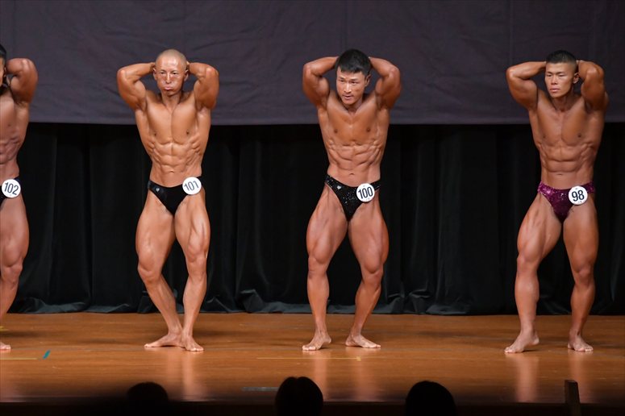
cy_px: 208
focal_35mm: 255
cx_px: 312
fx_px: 4425
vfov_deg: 5.4
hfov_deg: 8.1
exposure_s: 1/400
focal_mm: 170
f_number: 5.6
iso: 5000
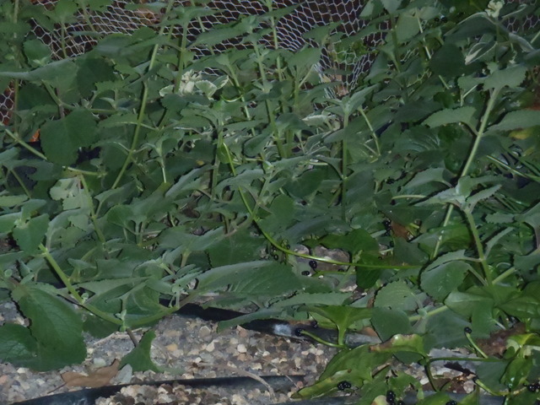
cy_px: 202
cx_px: 270
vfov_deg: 13.3
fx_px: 1732
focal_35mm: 111
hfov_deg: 17.7
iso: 800
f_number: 5.2
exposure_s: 1/100
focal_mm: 19.85
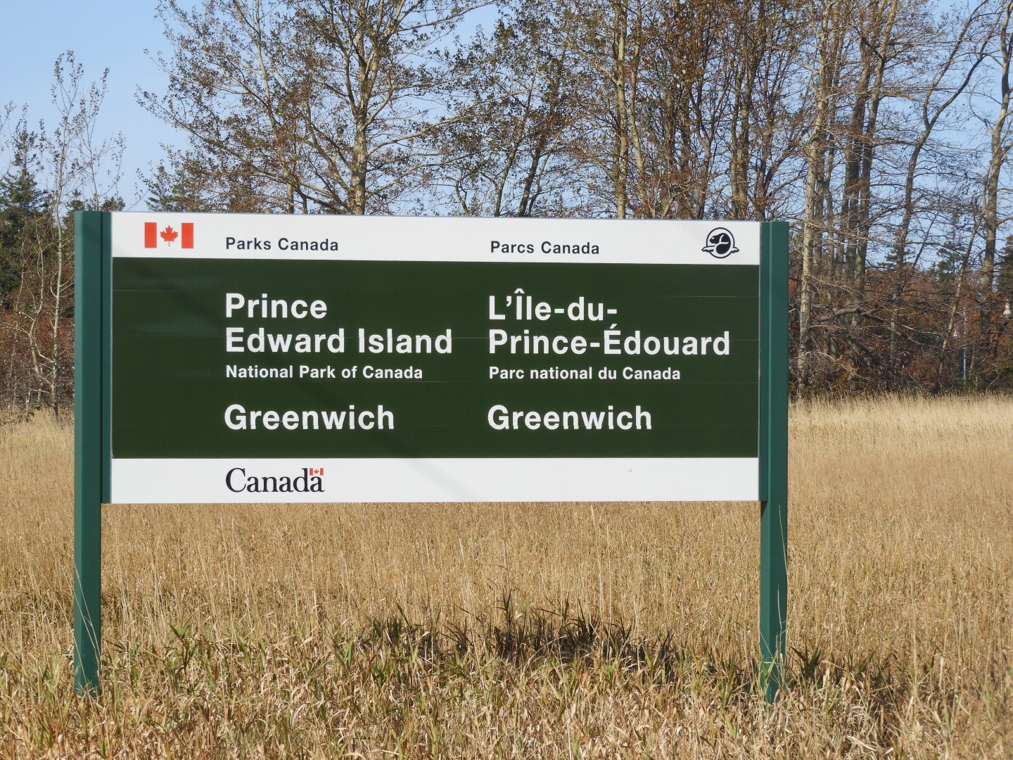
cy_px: 380
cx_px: 506
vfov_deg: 7.4
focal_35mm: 200
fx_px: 5853
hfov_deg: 9.9
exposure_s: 1/640
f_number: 5.3
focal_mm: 35.8
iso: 100
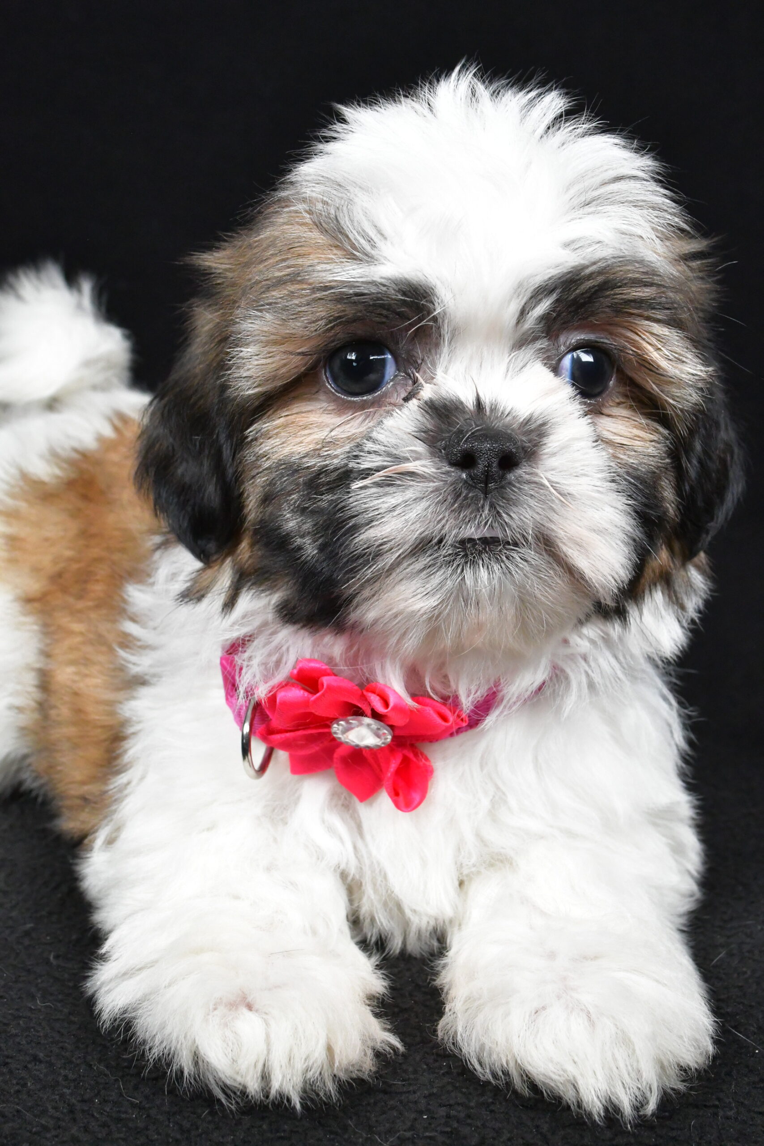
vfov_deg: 46.4
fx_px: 1337
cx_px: 382
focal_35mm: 42
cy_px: 573
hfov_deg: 31.9
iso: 6400
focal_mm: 28
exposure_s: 1/500
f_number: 11
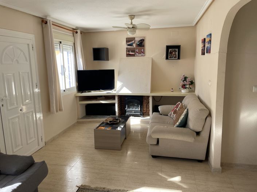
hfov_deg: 67.3
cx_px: 128
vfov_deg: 53.0
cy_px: 96
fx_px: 193
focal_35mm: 26
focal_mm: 4.2
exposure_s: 1/246
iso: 32
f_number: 1.6
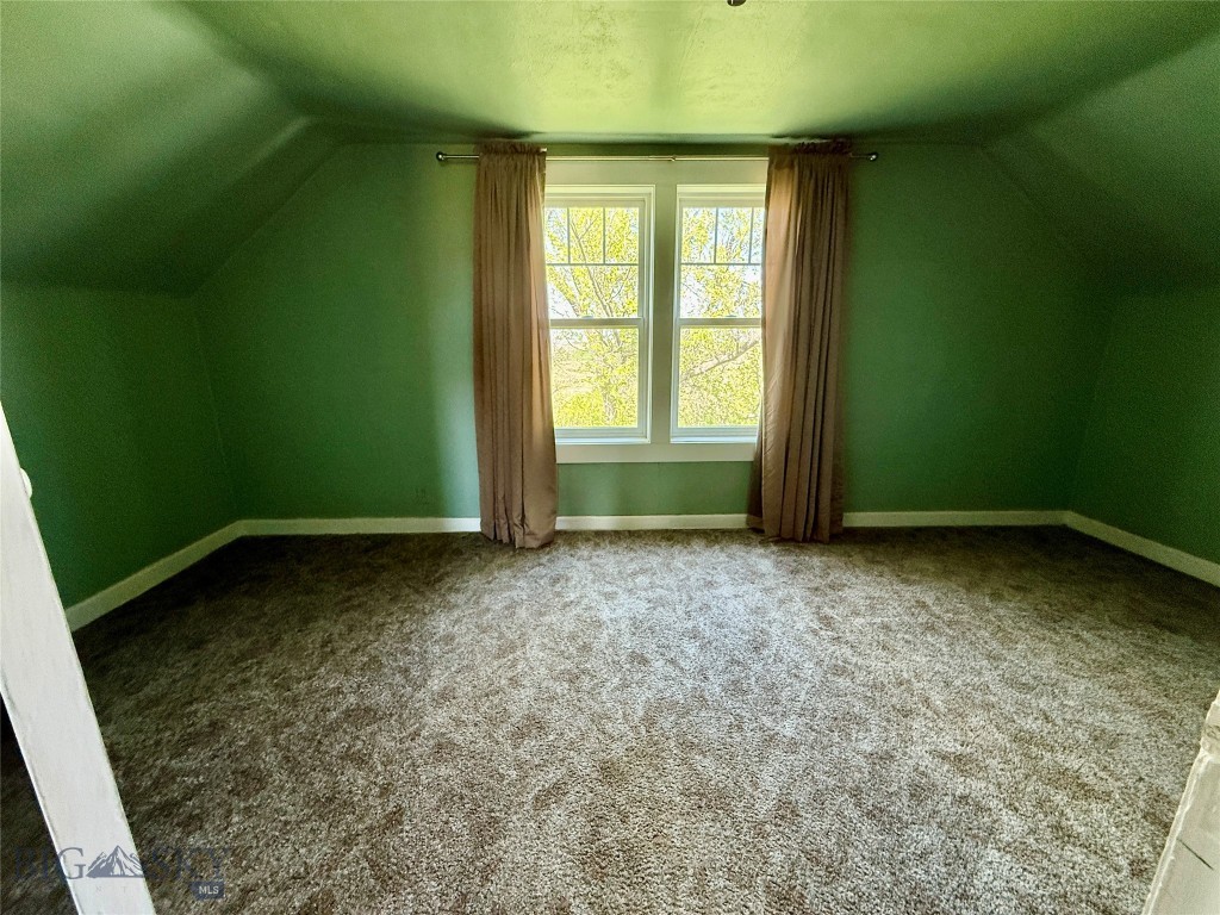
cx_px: 610
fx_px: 493
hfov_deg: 102.1
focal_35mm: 14
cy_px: 458
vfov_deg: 85.7
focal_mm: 2.22
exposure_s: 1/99
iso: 320
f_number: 2.2
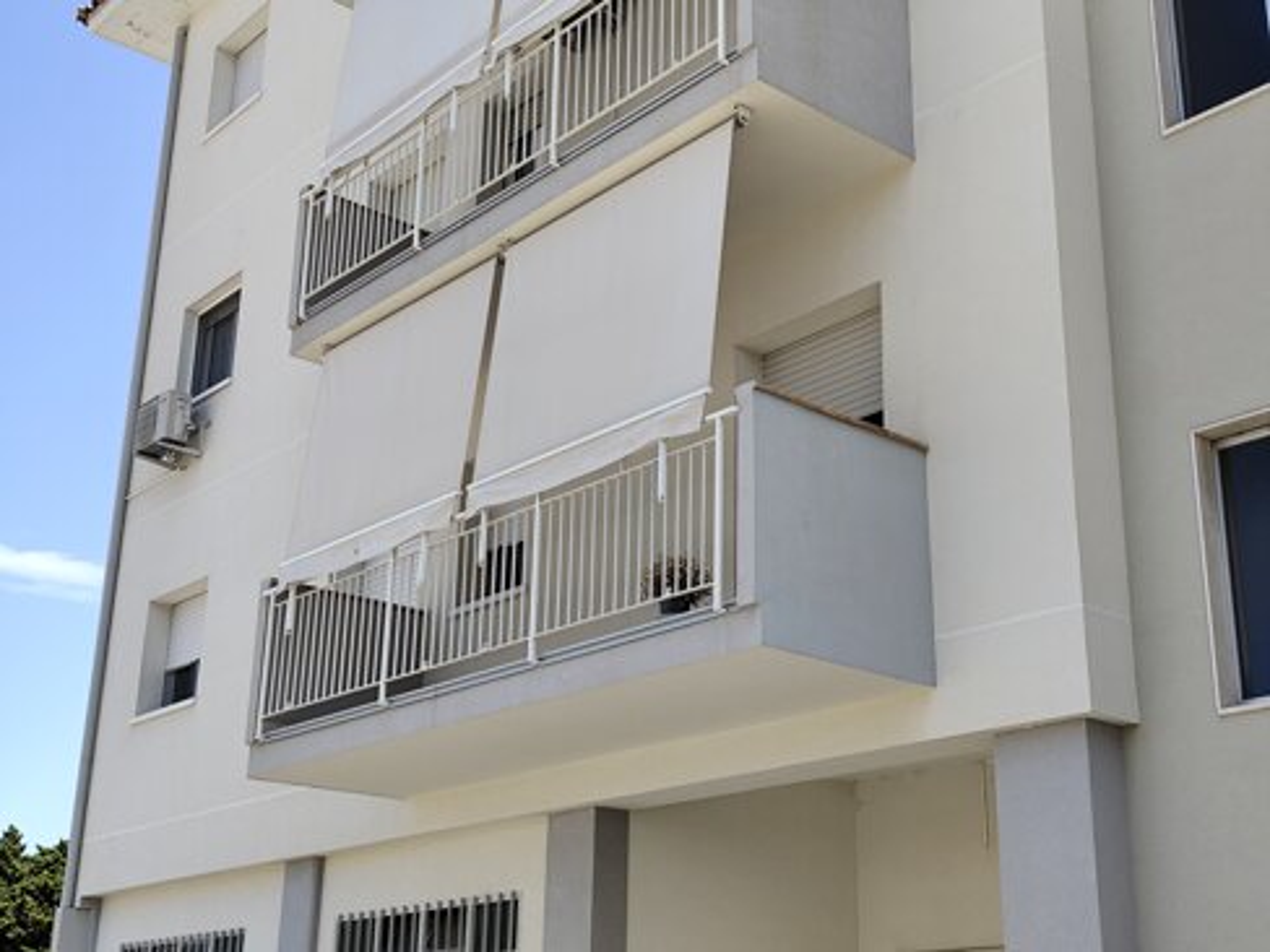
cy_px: 476
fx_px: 1688
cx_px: 635
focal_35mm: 46
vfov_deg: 31.5
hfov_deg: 41.2
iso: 50
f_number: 1.65
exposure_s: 1/429
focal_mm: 6.14
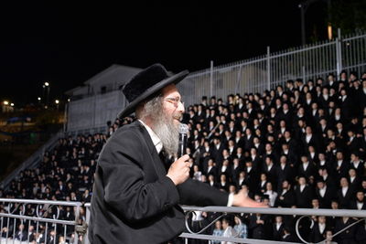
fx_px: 427
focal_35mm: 42
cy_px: 122
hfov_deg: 46.4
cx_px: 183
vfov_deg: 31.9
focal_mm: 42
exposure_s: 1/80
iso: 1000
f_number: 4.2
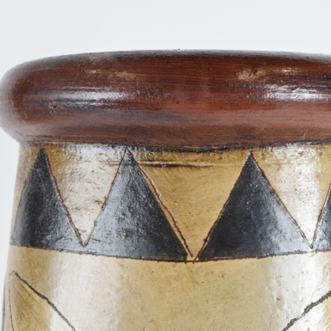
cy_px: 167
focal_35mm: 117
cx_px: 184
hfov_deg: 14.9
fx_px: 1263
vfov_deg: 14.9
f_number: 8
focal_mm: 55
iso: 800
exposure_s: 1/125
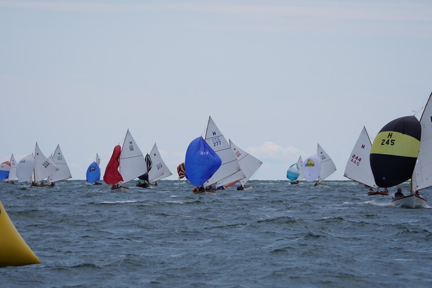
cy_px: 141
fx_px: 3012
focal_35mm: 251
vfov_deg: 5.5
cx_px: 208
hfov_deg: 8.2
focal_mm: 160
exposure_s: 1/1250
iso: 100
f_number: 5
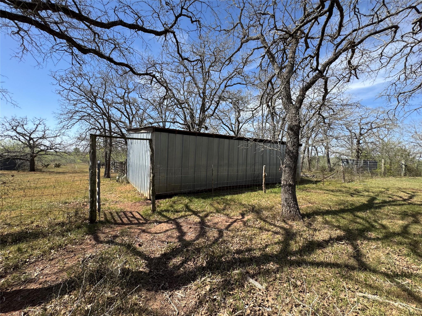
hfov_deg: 102.1
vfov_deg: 85.7
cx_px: 211
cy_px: 158
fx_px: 171
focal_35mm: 14
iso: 50
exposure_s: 1/921
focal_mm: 2.22
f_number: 2.2
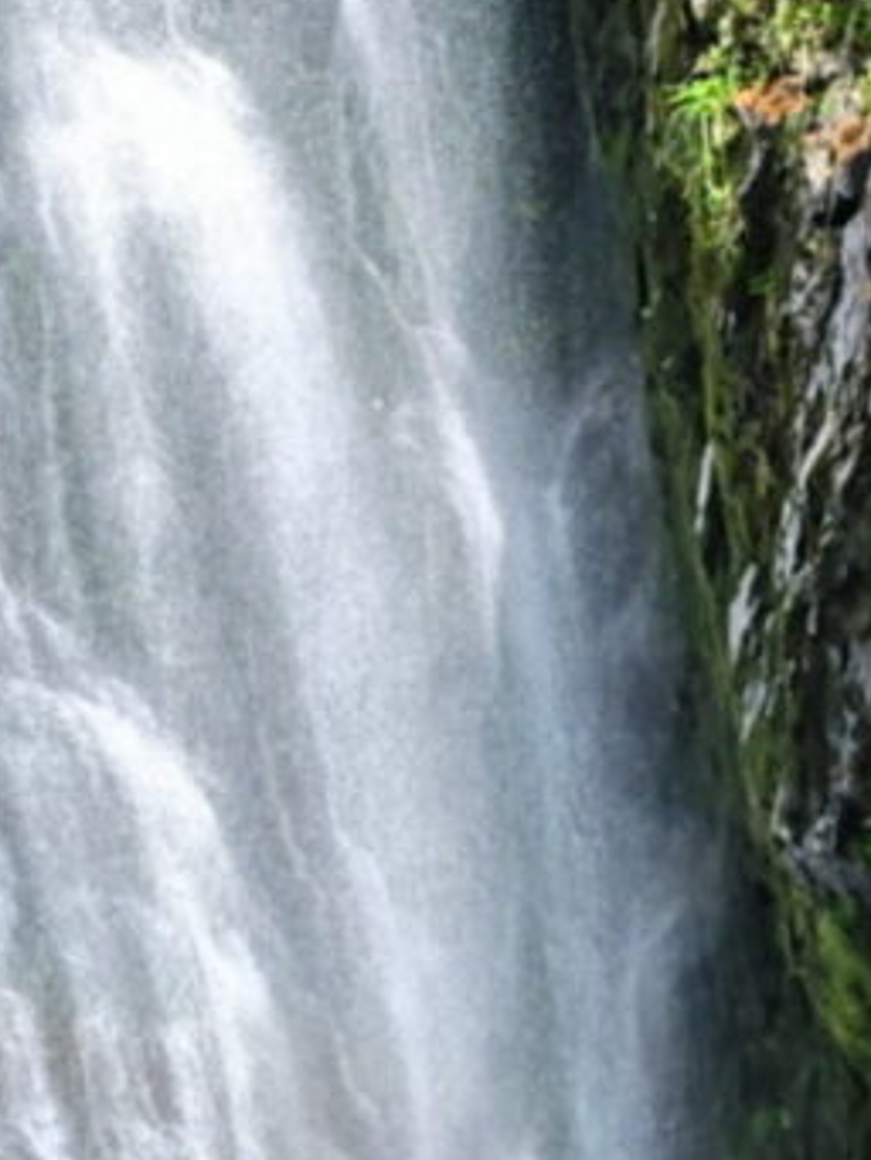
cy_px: 793
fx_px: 4124
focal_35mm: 123
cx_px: 548
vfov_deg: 16.0
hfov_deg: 12.0
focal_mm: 8.72
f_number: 2
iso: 50
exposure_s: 2
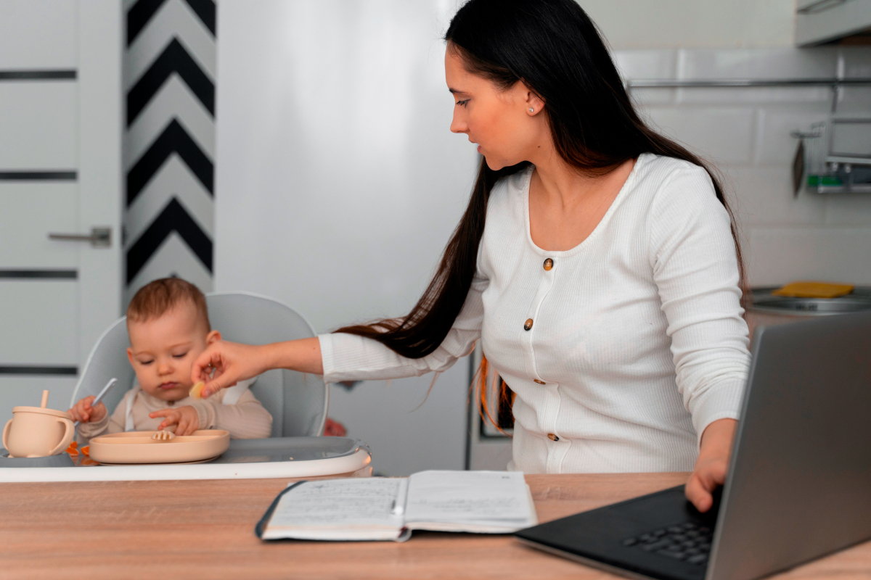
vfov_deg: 25.5
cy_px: 290
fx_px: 1282
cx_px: 436
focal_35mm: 53
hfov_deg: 37.5
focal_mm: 53
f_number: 2.8
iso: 640
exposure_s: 1/100
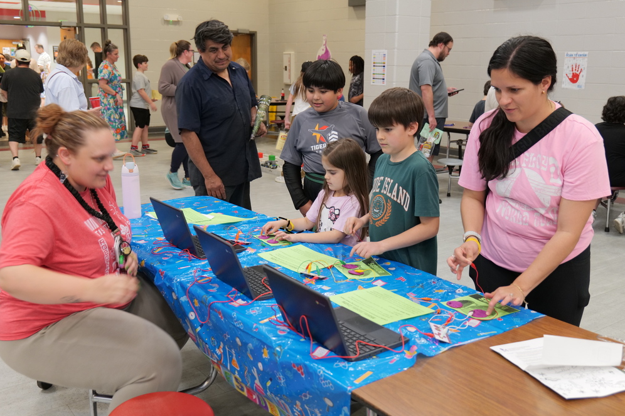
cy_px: 207
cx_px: 319
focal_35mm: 36
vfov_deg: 36.9
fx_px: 625
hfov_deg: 53.1
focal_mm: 35
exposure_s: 1/60
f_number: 4.5
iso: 2500
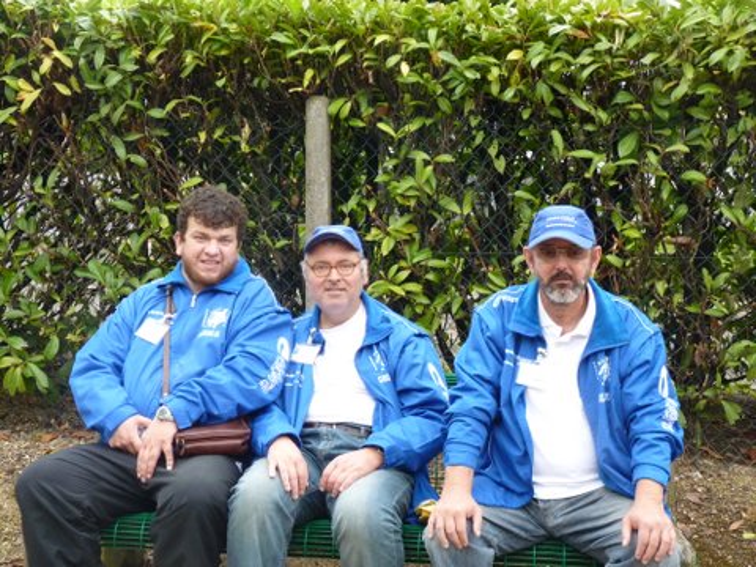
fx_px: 1157
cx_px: 378
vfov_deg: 27.5
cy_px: 284
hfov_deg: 36.2
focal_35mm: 53
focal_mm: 9.5
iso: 400
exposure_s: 1/250
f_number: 3.2
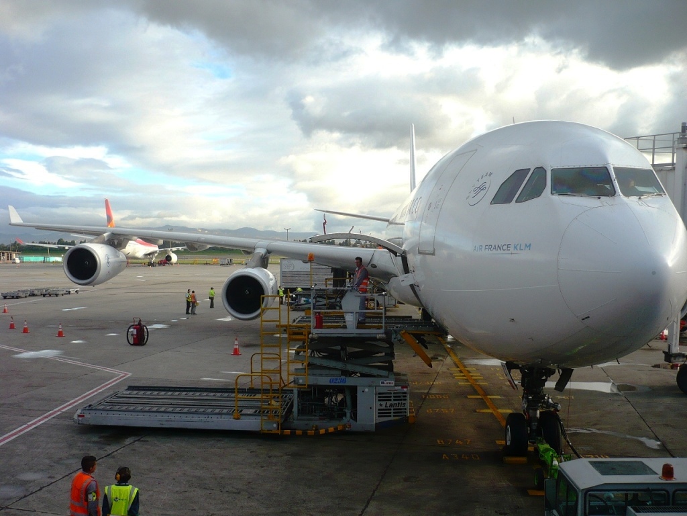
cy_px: 258
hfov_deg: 52.6
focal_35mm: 35
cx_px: 344
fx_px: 695
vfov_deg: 40.7
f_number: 2.8
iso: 100
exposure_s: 1/250
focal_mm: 5.8
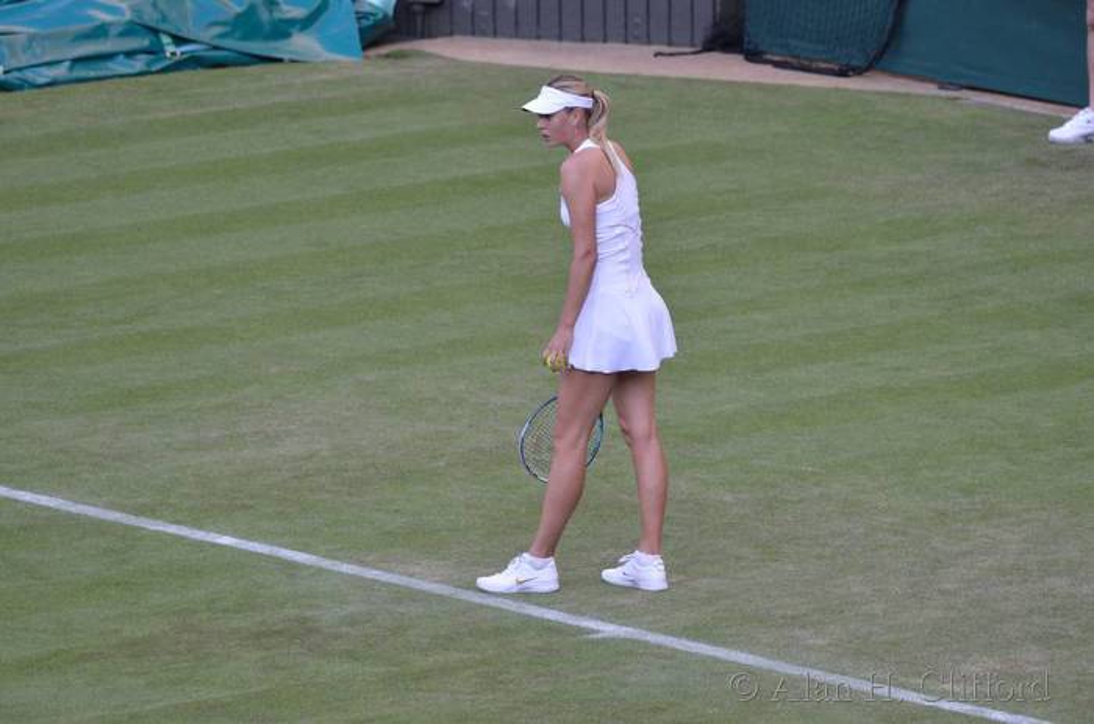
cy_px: 362
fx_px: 14096
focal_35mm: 465
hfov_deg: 4.4
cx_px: 547
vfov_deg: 2.9
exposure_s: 1/640
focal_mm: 310
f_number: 5.3
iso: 1250
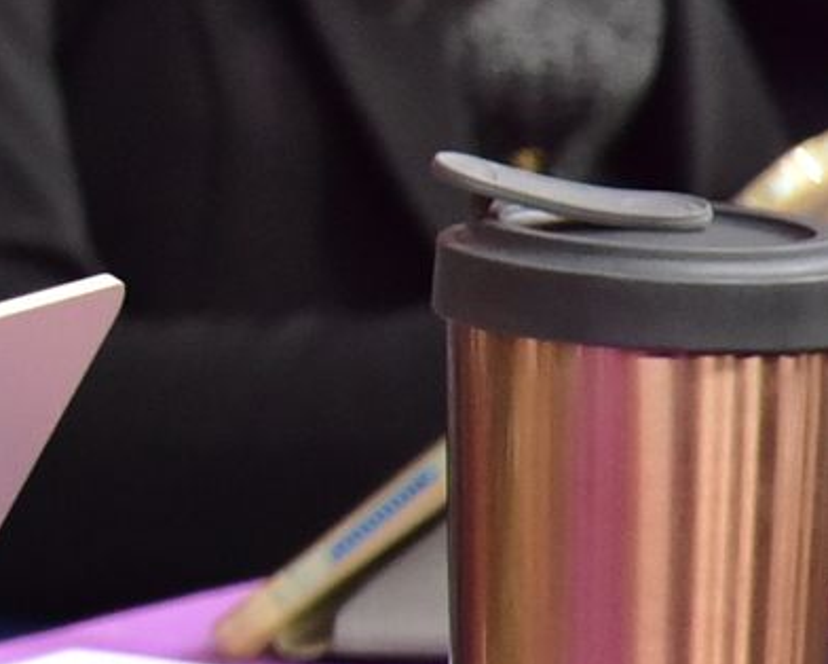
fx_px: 16427
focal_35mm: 670
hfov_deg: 2.8
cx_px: -1808
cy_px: -448
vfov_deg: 2.3
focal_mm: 112
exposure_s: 1/100
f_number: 5
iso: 2500
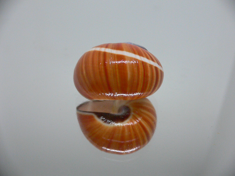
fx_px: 238
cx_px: 118
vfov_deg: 40.7
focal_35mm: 35
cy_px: 88
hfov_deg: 52.6
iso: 200
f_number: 2.8
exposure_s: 1/50
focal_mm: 4.6
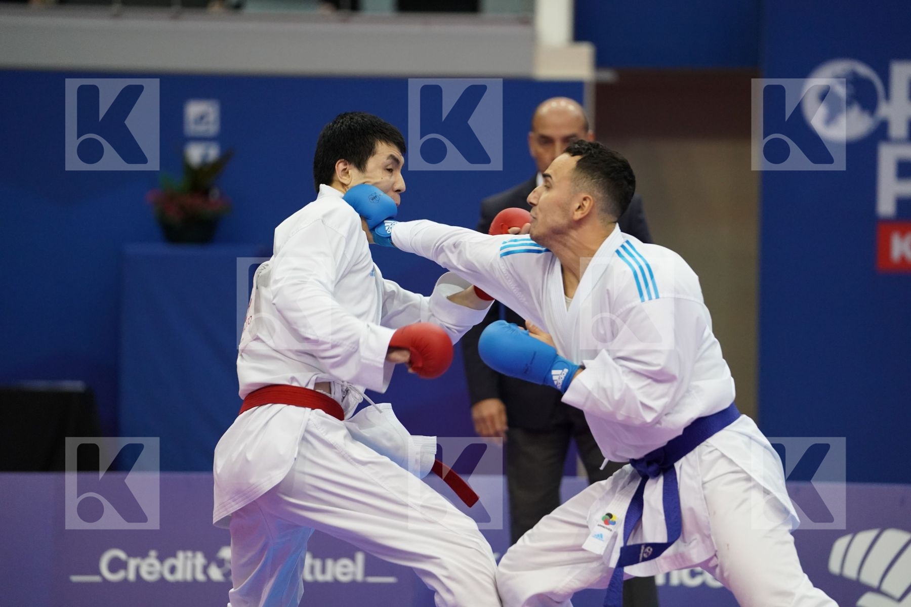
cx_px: 456
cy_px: 304
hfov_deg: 11.1
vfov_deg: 7.4
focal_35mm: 186
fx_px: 4706
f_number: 2.8
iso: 4000
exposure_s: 1/1000
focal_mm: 186
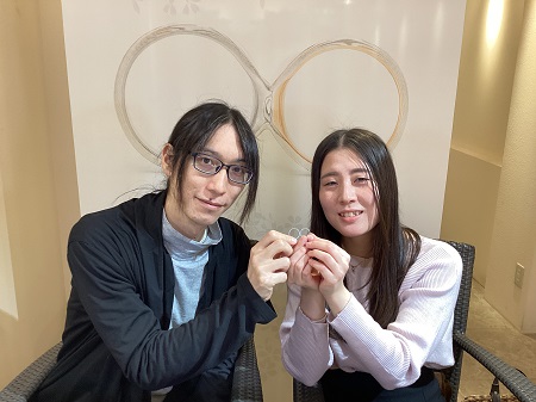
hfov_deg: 58.4
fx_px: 480
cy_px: 201
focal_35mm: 31
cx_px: 268
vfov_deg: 45.4
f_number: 2.4
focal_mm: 3.3
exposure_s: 1/60
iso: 80
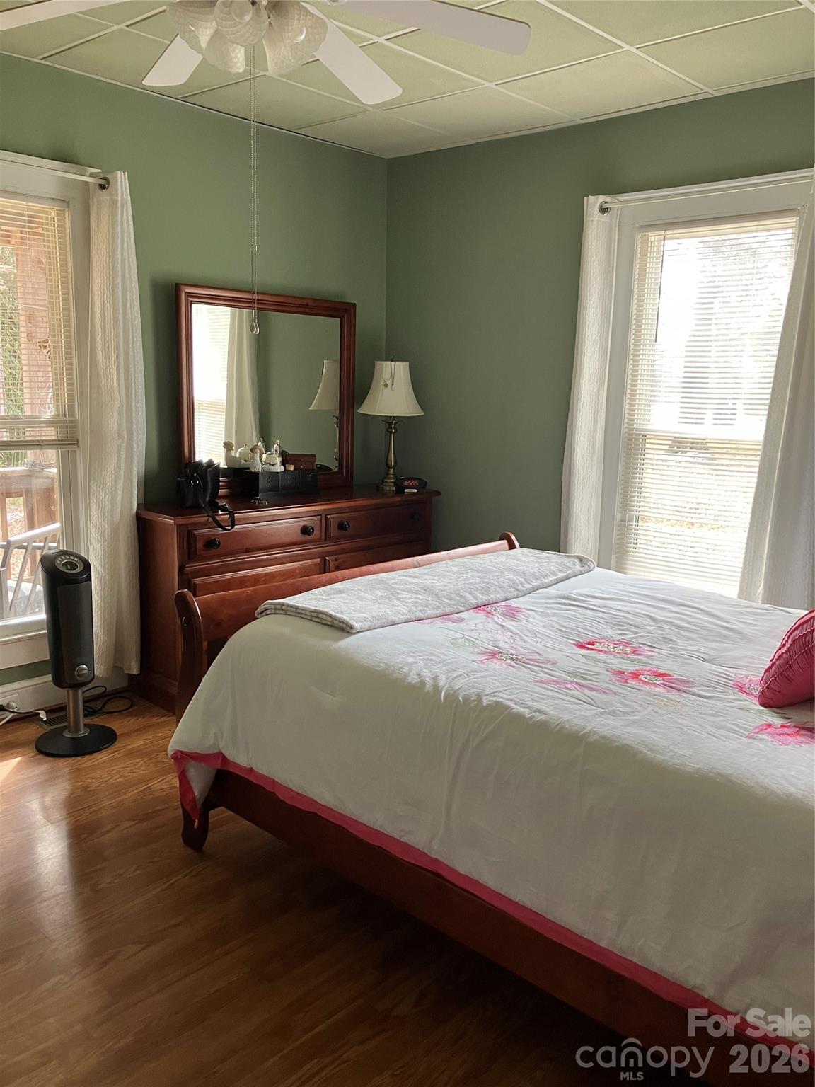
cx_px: 408
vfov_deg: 63.4
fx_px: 879
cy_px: 544
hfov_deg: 49.7
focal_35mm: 28
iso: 80
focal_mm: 3.99
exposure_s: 1/61
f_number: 1.8
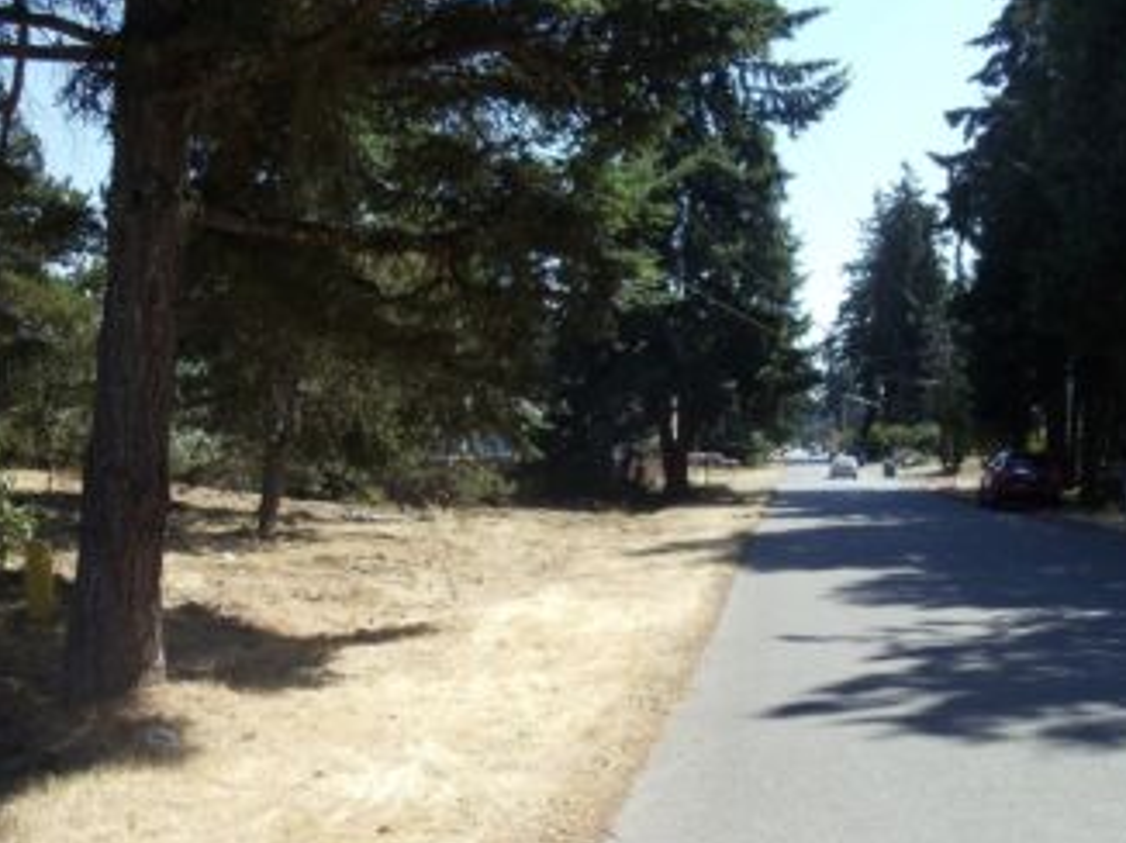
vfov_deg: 27.0
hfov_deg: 35.6
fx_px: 1755
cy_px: 487
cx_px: 539
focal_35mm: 54
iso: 80
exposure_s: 1/100
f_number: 7.1
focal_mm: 6
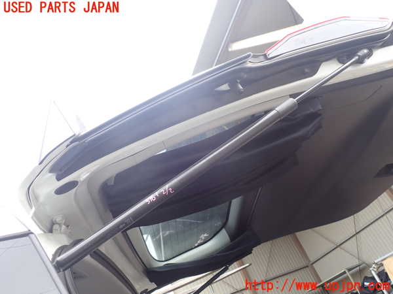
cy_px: 147
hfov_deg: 60.0
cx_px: 196
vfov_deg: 46.8
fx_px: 341
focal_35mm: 30
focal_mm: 5.4
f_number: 3.2
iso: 100
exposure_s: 1/80
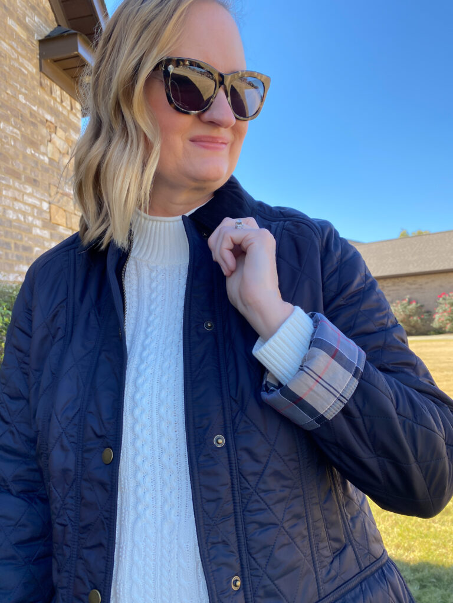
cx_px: 226
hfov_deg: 53.1
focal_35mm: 26
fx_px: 454
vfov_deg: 67.3
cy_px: 302
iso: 32
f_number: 1.8
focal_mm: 4.25
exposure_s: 1/580
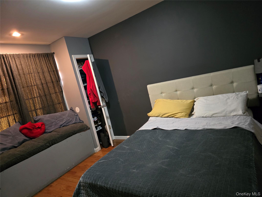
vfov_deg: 58.9
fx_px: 174
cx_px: 131
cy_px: 98
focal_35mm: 23
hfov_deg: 73.9
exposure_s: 1/60
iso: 1250
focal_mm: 6.3
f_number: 1.7
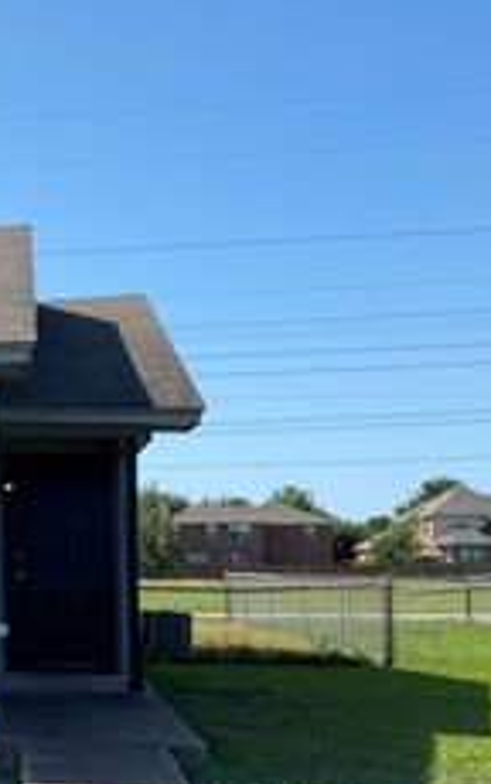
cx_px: -119
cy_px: 493
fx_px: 1283
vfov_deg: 33.8
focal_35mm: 60
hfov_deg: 20.1
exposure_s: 1/2625
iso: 32
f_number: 1.8
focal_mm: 4.25
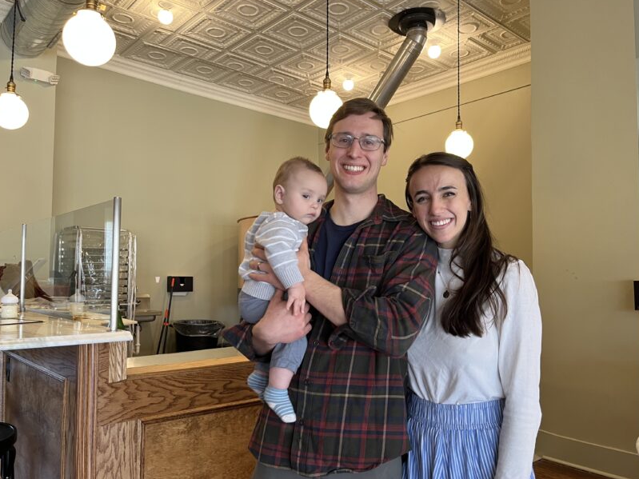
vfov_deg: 49.7
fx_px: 517
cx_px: 325
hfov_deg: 63.4
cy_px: 252
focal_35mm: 28
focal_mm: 5.1
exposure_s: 1/60
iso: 100
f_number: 1.6
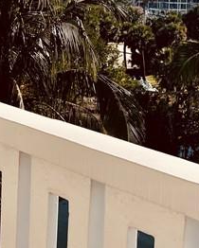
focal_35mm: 99
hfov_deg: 14.7
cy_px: 60
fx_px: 728
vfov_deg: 19.2
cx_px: 279
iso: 32
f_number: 1.6
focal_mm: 5.1
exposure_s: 1/6579
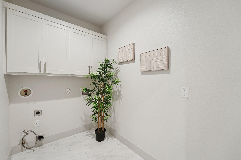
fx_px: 94
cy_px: 80
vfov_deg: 81.2
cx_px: 120
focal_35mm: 14
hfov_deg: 104.3
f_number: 8
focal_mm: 14
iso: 800
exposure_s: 1/30
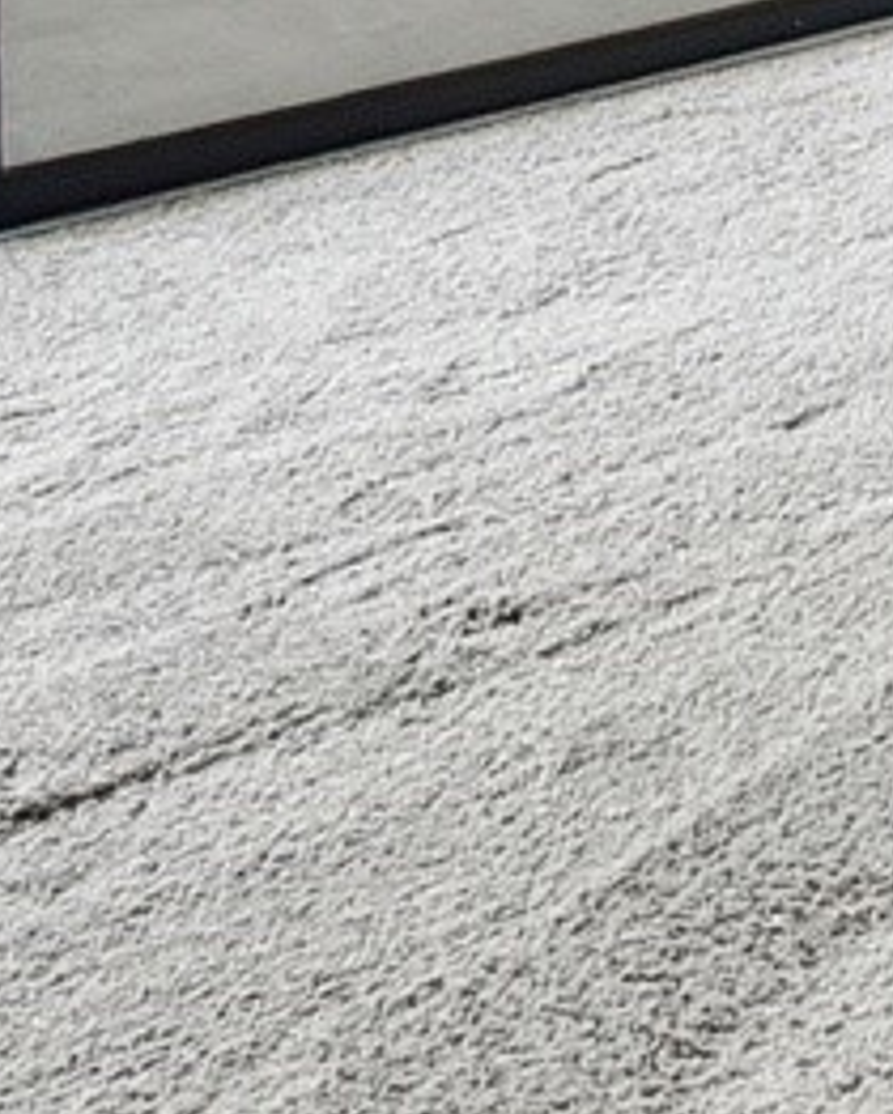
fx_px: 3366
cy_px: -1201
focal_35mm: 102
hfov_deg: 10.4
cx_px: 2747
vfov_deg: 14.9
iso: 250
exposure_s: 1/40
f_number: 9
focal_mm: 10
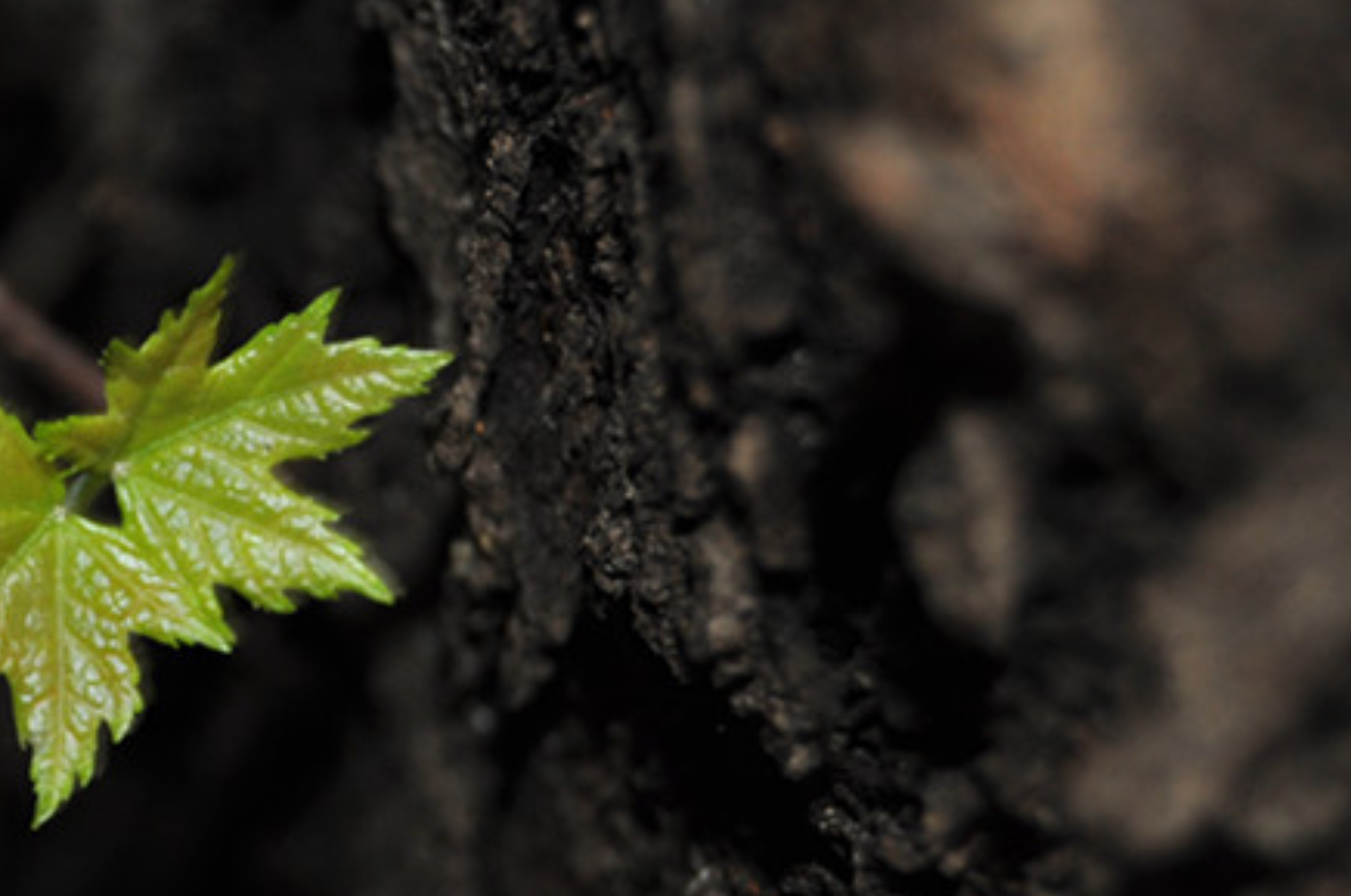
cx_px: 118
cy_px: 595
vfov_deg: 8.5
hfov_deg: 12.7
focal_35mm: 161
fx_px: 6030
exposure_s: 1/8
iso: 250
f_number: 5.6
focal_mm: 55
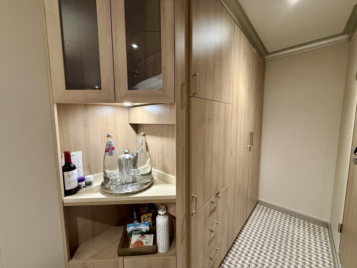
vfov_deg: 85.7
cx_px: 178
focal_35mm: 14
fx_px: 144
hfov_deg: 102.1
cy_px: 134
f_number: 2.2
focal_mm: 2.22
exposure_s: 1/60
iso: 500
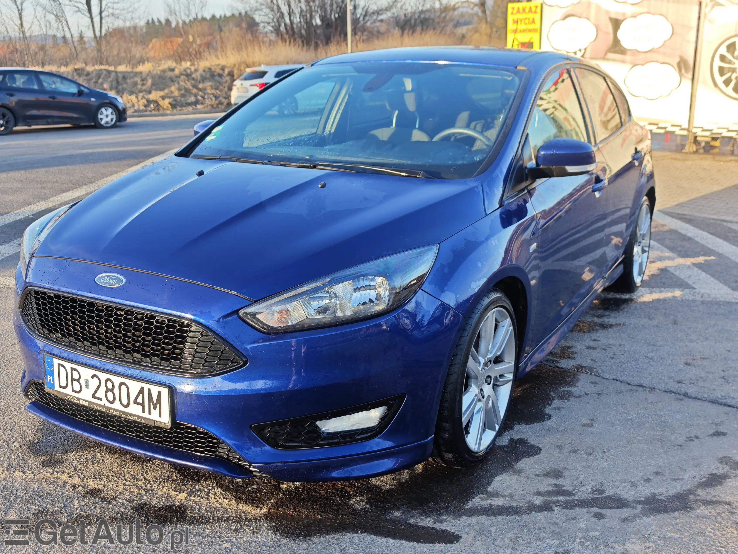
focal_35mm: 35
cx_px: 369
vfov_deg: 40.7
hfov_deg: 52.6
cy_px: 277
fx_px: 746
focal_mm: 8.72
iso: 50
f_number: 2
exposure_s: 1/405
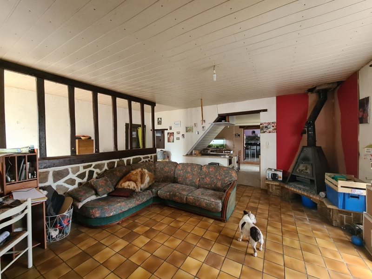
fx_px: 140
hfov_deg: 106.2
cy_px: 140
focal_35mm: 13
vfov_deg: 89.9
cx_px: 186
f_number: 2.2
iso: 400
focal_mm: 2.2
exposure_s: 1/50
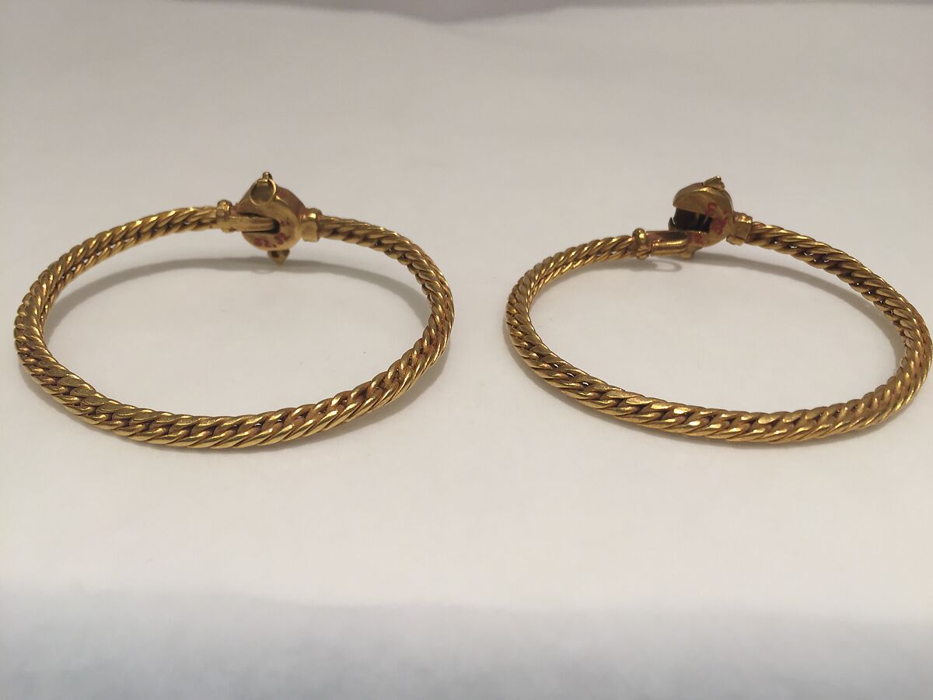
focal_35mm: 29
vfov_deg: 48.2
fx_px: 782
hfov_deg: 61.7
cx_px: 466
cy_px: 350
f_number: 2.2
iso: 50
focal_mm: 4.15
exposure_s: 1/120
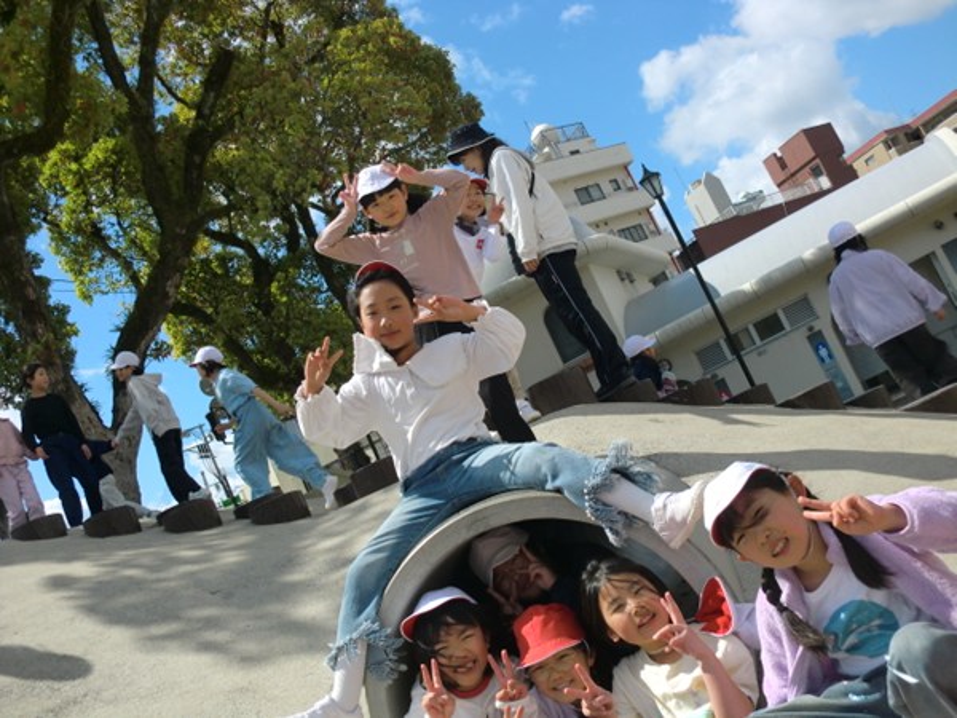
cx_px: 478
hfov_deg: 52.6
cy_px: 359
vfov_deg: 40.7
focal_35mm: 35
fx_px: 968
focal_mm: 6.3
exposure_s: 1/200
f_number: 7.8
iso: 64
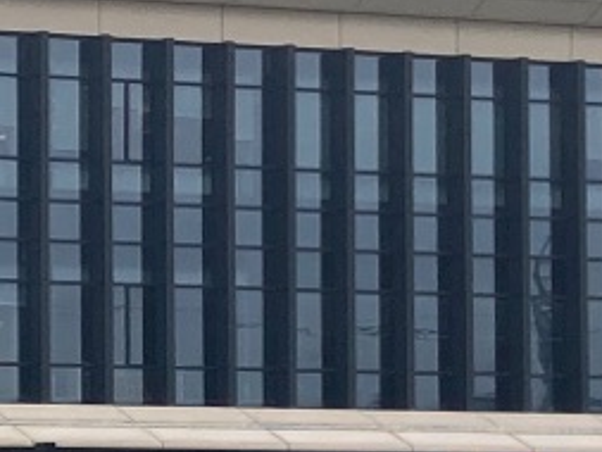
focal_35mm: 221
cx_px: -138
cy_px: 364
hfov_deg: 8.8
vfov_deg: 6.7
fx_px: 3845
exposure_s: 1/1021
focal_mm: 3.99
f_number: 1.8
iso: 20
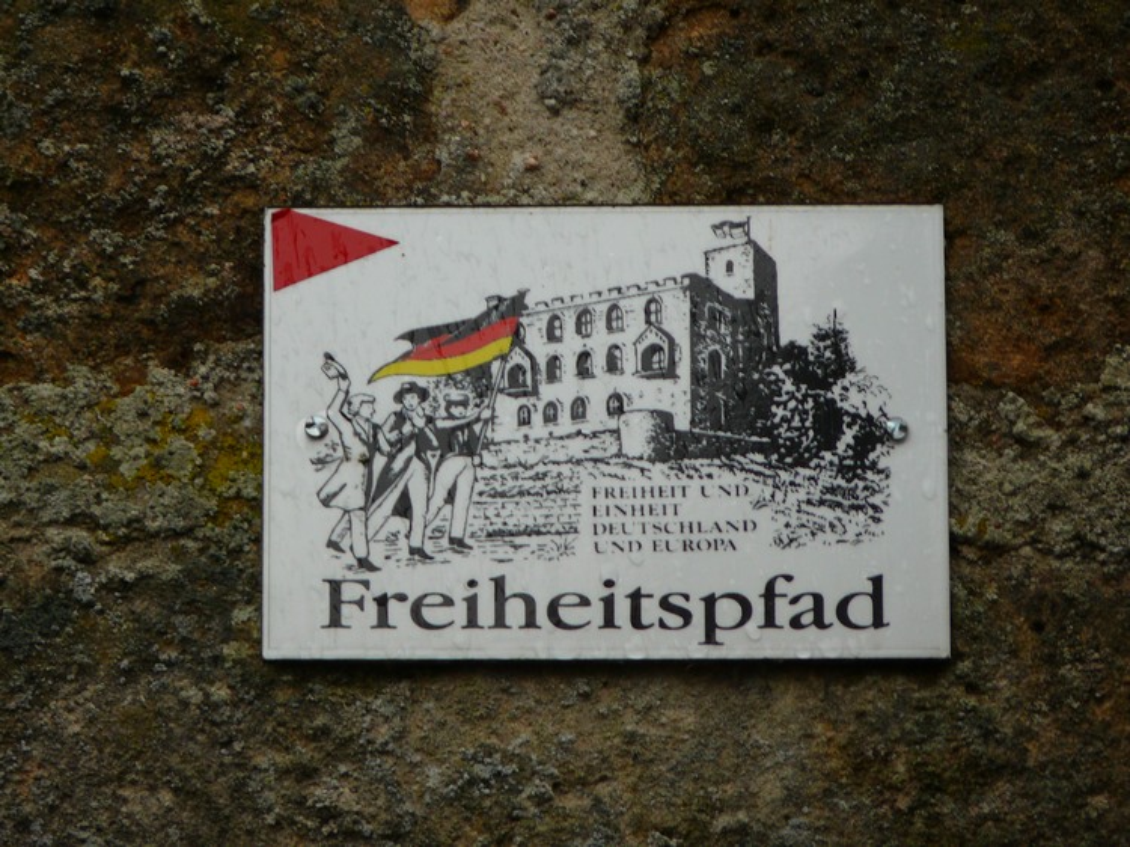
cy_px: 424
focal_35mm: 420
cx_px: 565
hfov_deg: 4.7
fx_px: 13706
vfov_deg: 3.5
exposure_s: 1/80
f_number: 3.7
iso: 100
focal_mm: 88.8
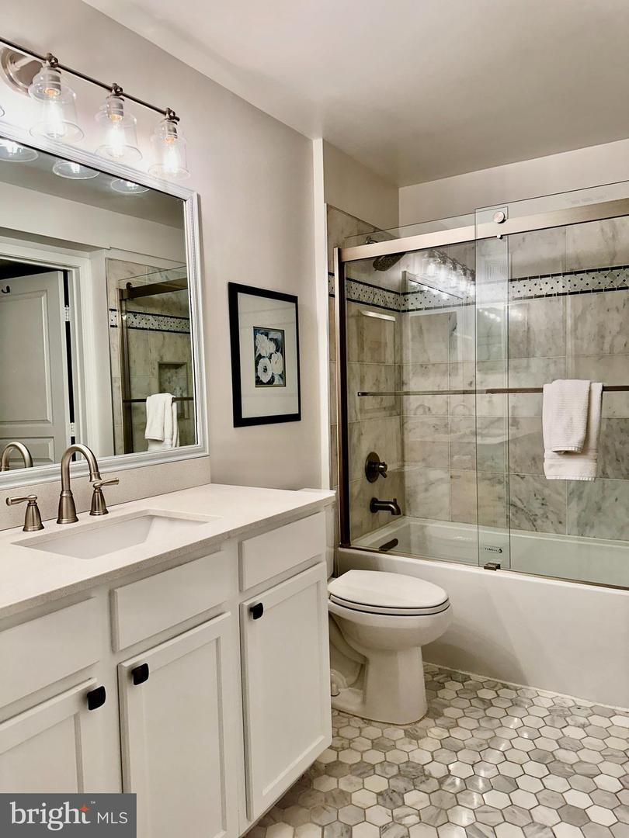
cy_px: 419
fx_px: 581
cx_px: 314
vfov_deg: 71.6
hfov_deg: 56.8
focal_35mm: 24
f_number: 1.78
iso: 160
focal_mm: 6.86
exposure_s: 1/120
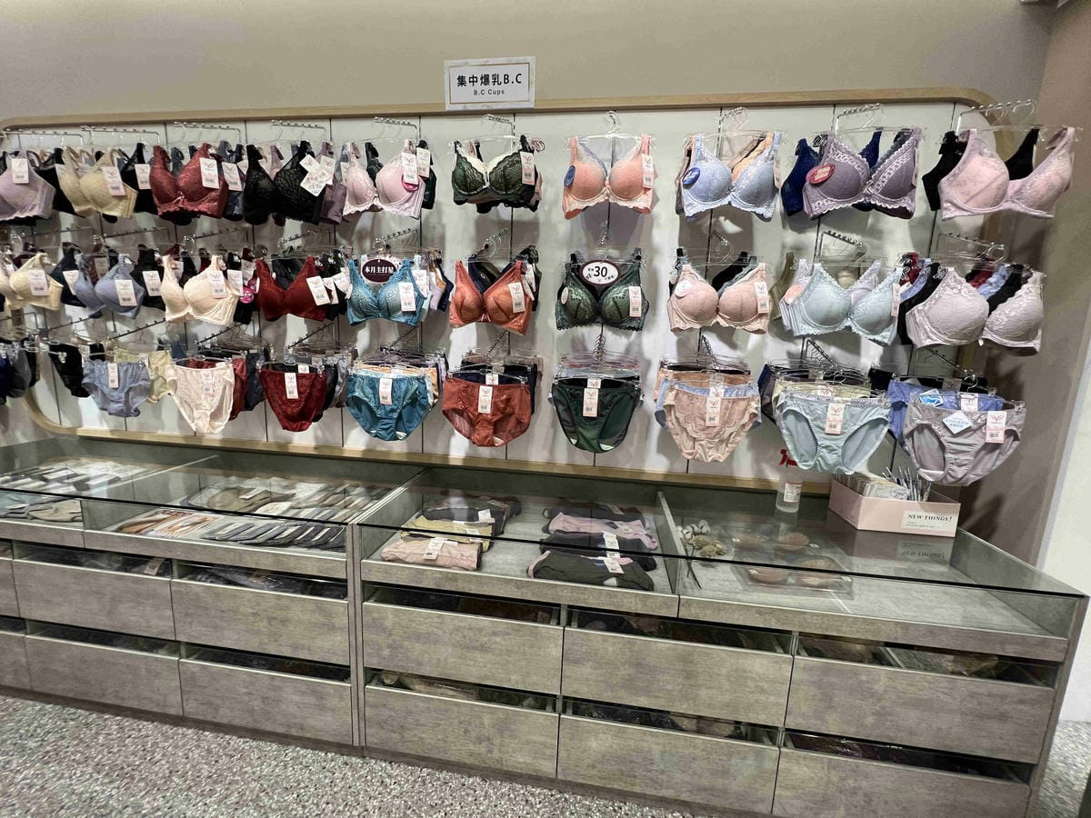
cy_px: 409
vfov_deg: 89.9
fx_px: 410
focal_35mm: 13
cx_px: 546
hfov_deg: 106.2
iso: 160
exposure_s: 1/120
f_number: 1.8
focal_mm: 1.57
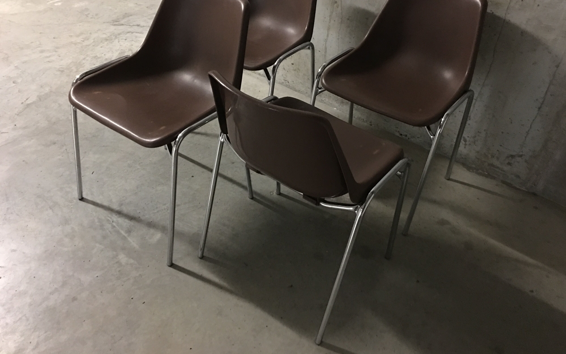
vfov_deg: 40.4
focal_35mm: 31
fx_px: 478
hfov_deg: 61.2
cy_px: 143
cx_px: 283
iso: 160
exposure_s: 1/4
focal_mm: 4.15
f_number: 2.2
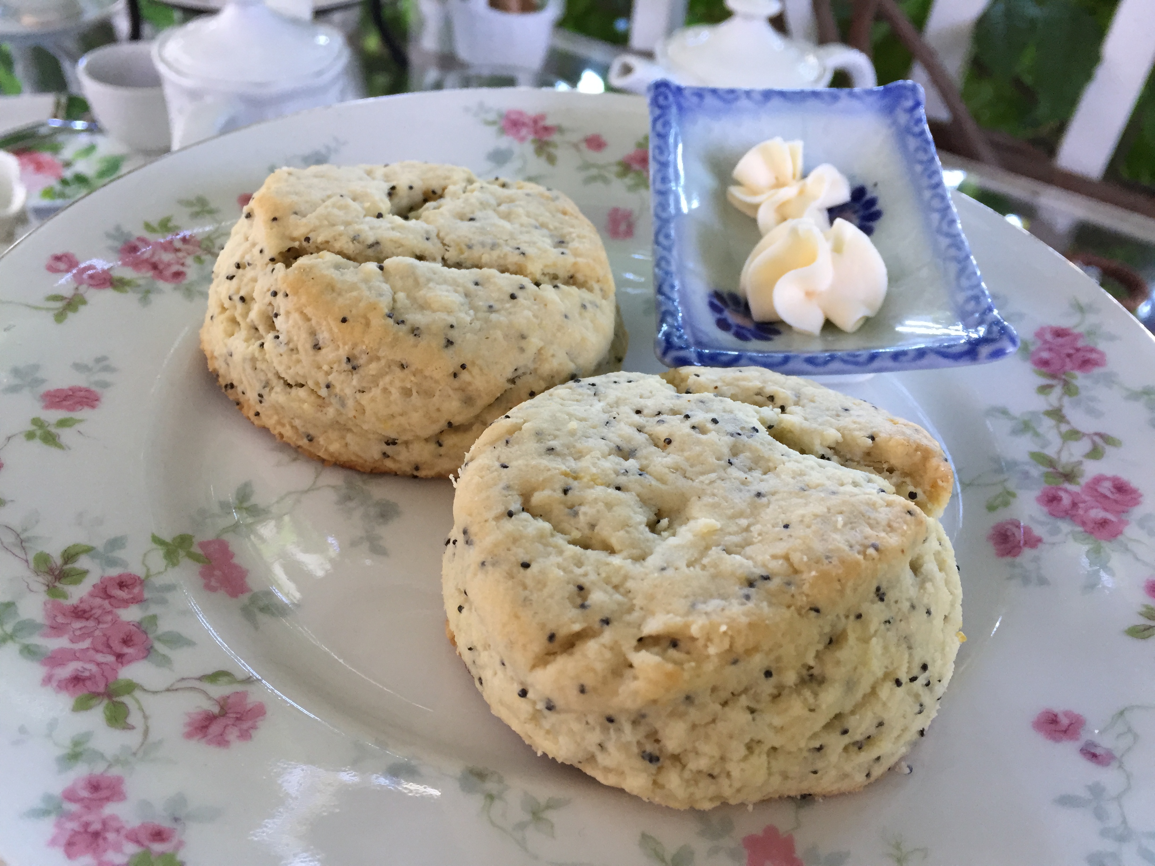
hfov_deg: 61.7
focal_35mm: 29
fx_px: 968
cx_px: 578
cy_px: 433
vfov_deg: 48.2
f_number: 2.2
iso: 100
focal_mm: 4.15
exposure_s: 1/30
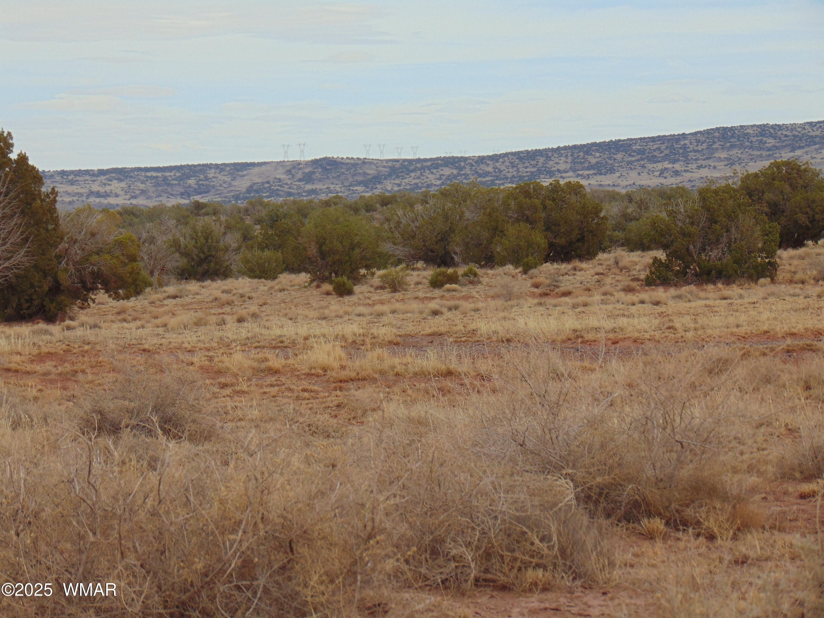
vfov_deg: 9.1
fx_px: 3904
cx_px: 412
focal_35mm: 164
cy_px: 309
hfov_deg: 12.0
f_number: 4
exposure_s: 1/500
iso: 80
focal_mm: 29.5
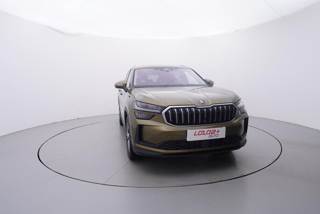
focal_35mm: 22
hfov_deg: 77.3
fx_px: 200
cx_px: 160
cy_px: 107
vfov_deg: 56.2
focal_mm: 15
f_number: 5
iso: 200
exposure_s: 1/80
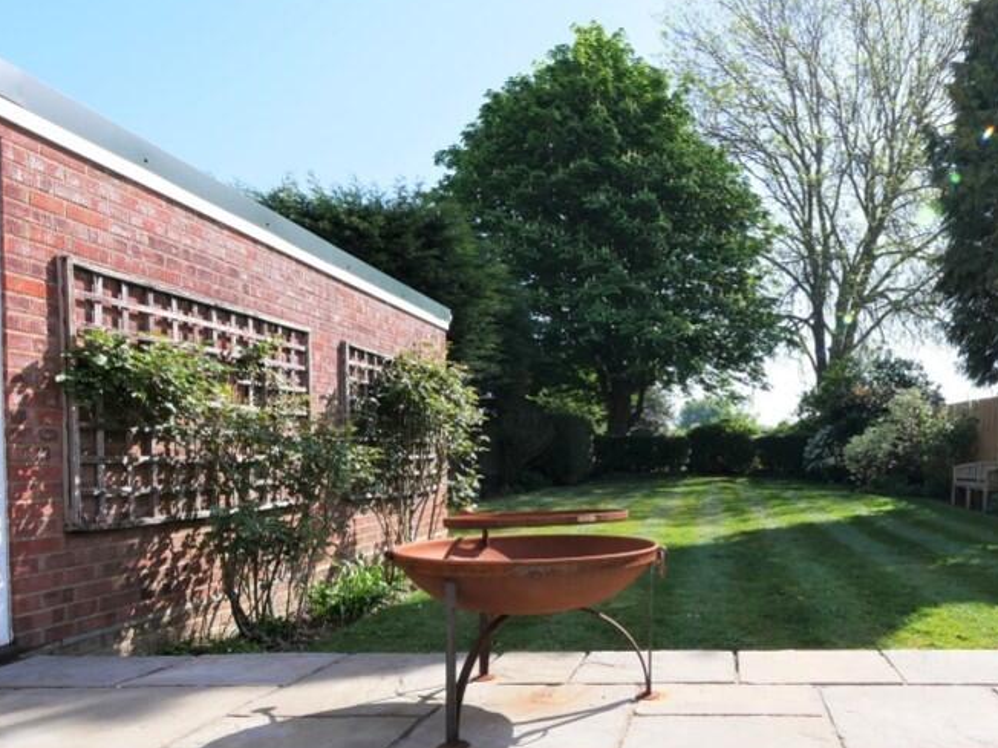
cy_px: 469
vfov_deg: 60.3
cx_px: 748
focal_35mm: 22
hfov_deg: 71.2
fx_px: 634
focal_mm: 7
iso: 200
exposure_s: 1/320
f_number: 7.1
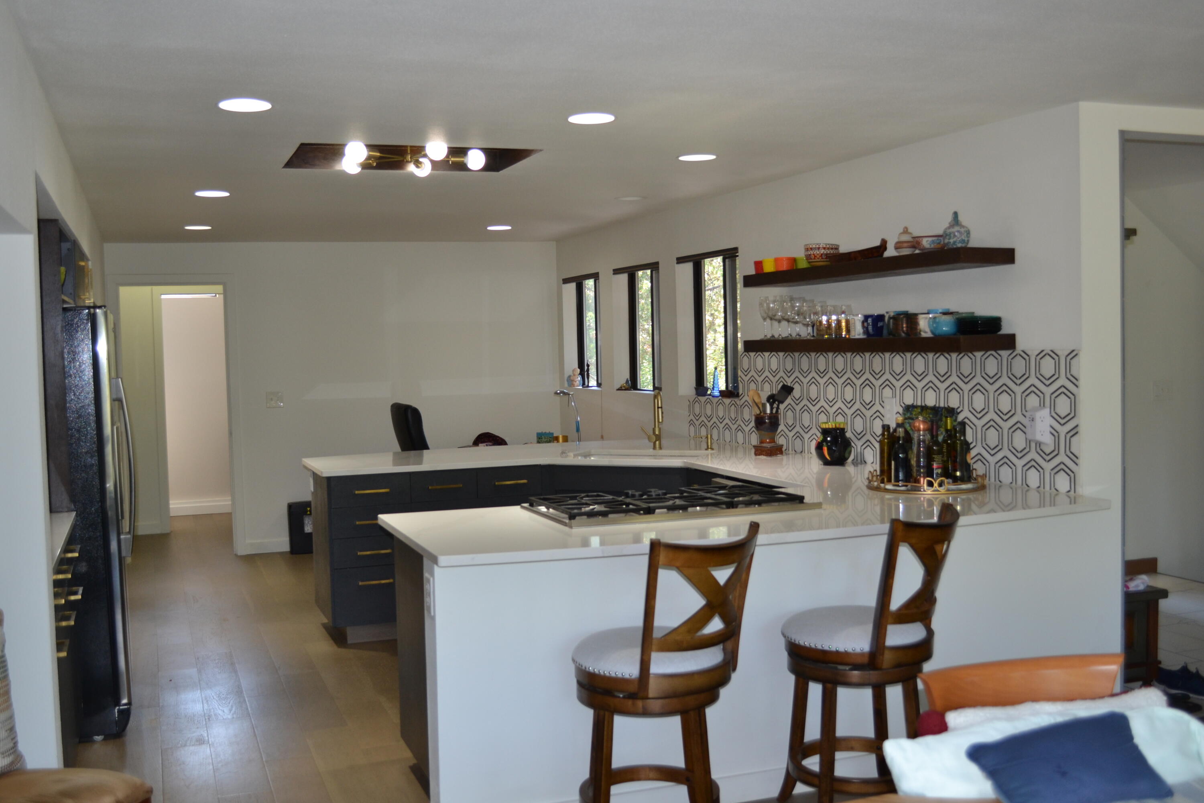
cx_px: 602
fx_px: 1204
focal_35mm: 36
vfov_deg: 36.9
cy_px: 402
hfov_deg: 53.1
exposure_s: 1/80
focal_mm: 24
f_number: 4
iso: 400
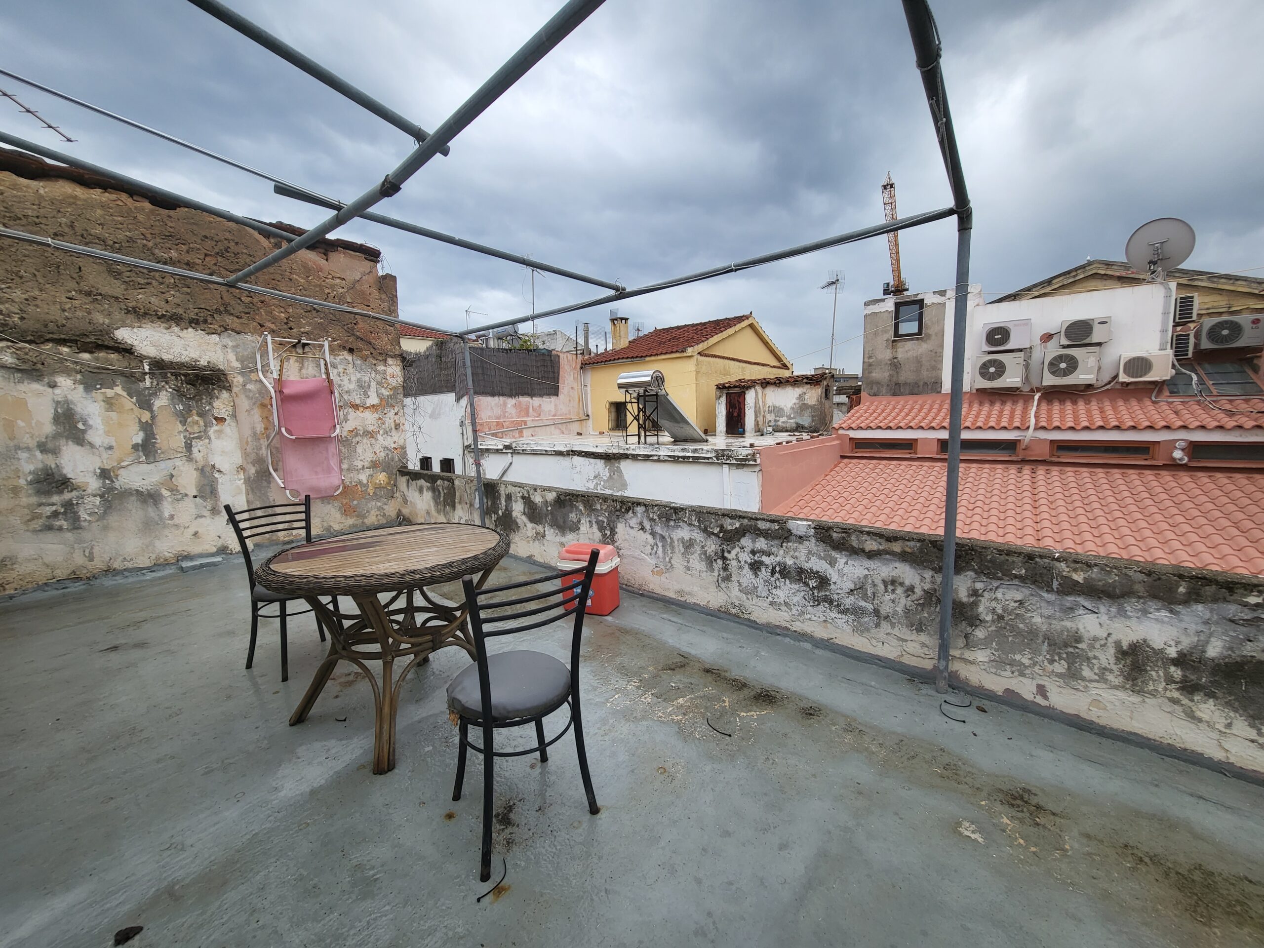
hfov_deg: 106.2
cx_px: 632
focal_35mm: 13
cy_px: 474
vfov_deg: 89.9
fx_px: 475
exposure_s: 1/251
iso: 32
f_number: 2.2
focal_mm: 1.74
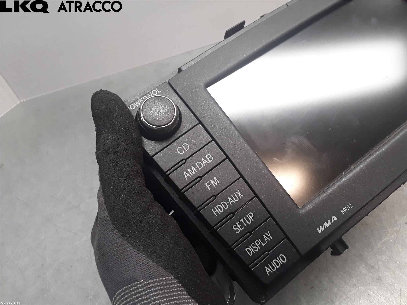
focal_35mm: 28
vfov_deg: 49.7
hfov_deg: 63.4
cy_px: 152
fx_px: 329
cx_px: 204
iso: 80
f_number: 1.9
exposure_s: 1/100
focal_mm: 2.91
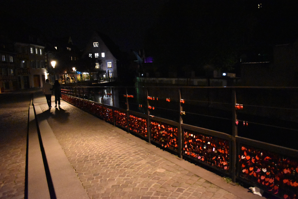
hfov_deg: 67.4
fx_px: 223
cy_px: 100
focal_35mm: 27
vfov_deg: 47.9
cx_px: 149
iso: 12800
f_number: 3.5
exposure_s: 1/50
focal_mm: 18
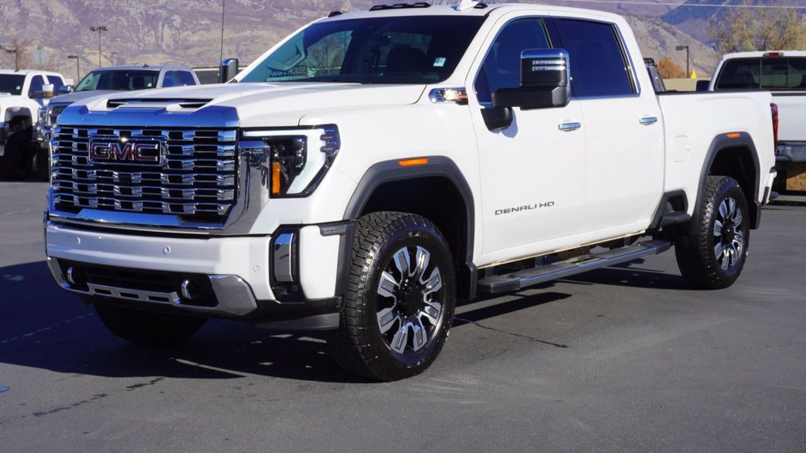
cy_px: 189
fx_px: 1218
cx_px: 401
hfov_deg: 36.6
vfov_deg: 21.1
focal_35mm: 57
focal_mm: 36
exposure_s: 1/200
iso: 100
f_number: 11
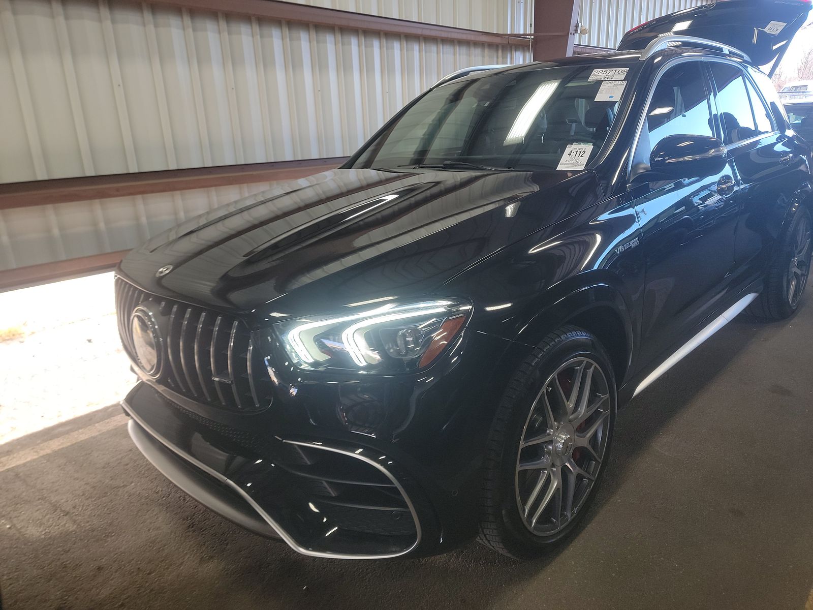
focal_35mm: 24
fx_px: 564
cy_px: 305
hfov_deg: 71.6
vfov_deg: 56.8
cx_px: 406
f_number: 1.8
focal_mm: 6.7
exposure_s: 1/59
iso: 69
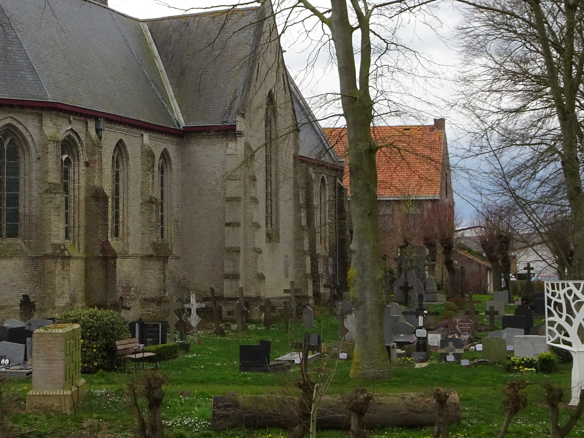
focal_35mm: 87
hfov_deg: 22.3
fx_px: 1468
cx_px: 153
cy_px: 100
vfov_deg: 16.9
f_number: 4
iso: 80
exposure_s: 1/320
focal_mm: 6.37
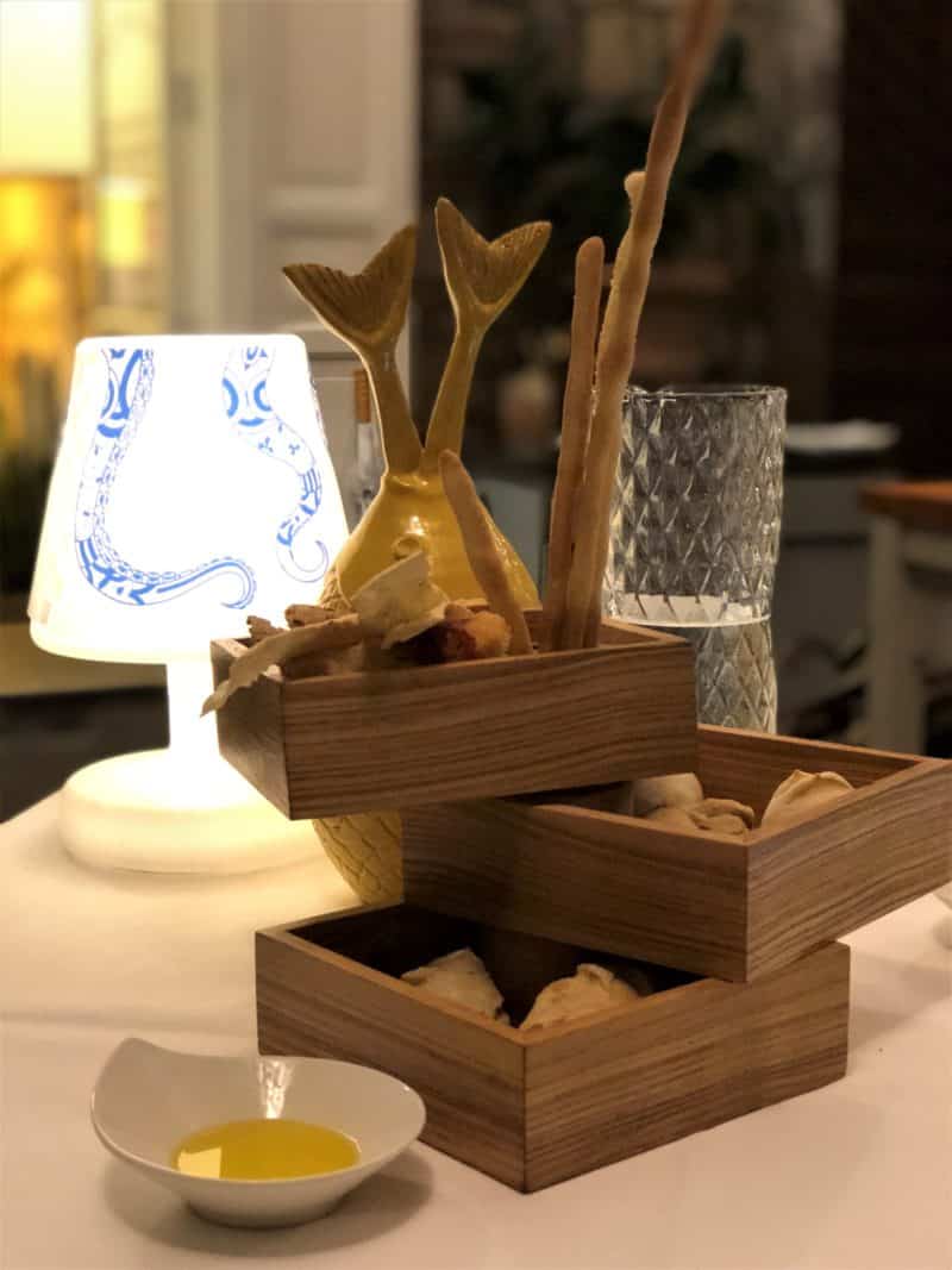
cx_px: 476
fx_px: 2091
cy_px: 635
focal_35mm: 57
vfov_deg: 33.8
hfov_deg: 25.7
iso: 1250
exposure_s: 1/50
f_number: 2.8
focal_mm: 6.6
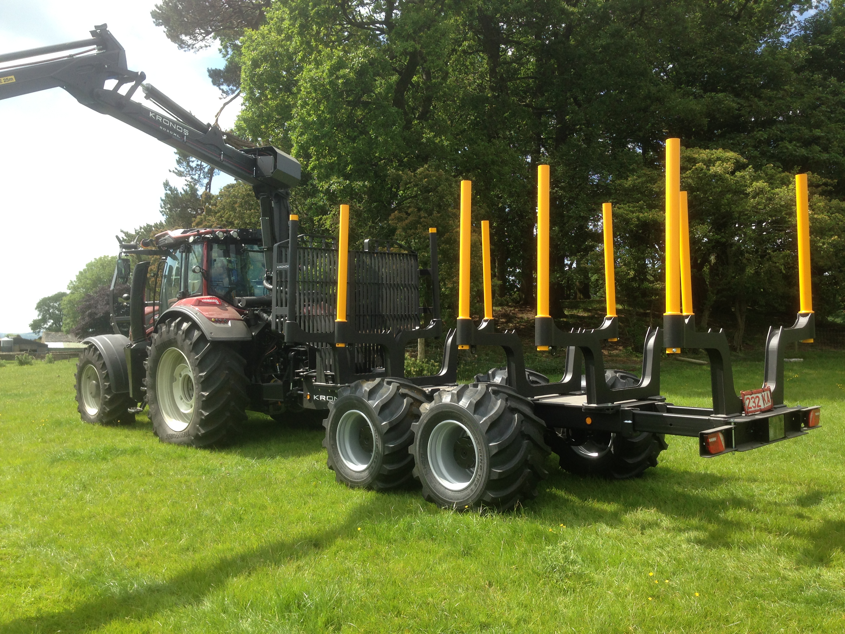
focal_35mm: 33
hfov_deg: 55.4
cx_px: 422
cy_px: 317
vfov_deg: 42.9
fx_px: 806
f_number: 2.4
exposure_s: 1/742
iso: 50
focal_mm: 4.12
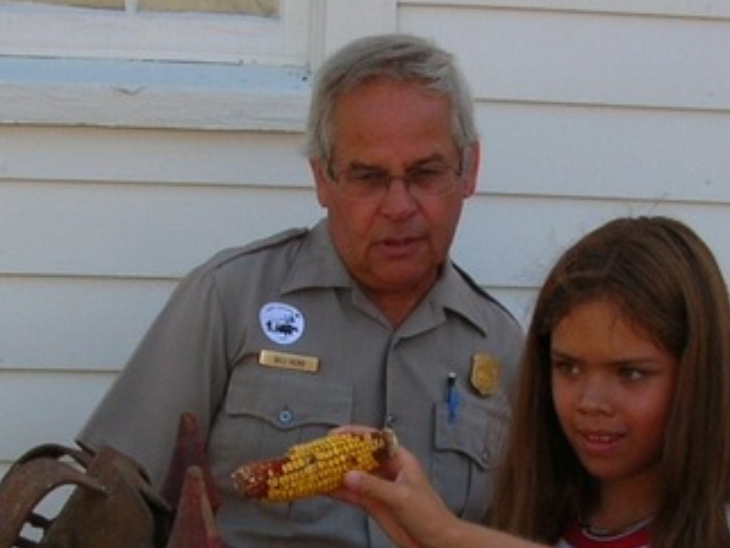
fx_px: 2300
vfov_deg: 13.4
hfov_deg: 18.0
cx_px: 400
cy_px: 573
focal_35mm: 109
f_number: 2.8
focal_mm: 5.8
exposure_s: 1/431
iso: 50
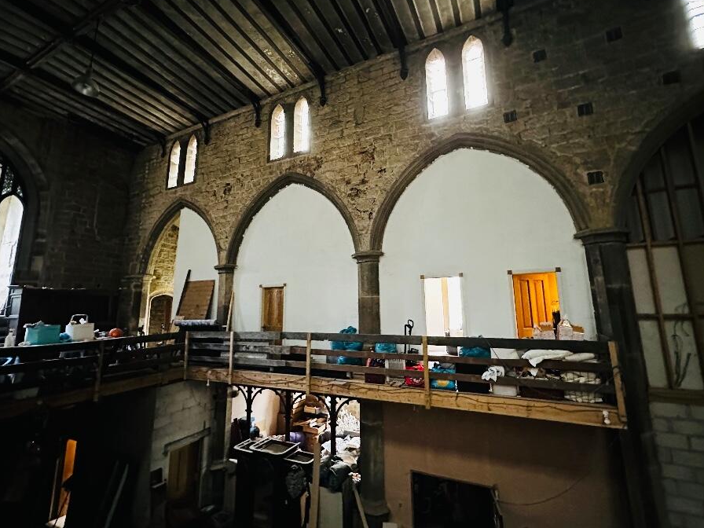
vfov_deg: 78.1
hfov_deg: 94.5
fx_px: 325
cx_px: 362
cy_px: 252
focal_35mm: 16
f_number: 2.2
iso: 1000
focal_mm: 2.22
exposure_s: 1/25
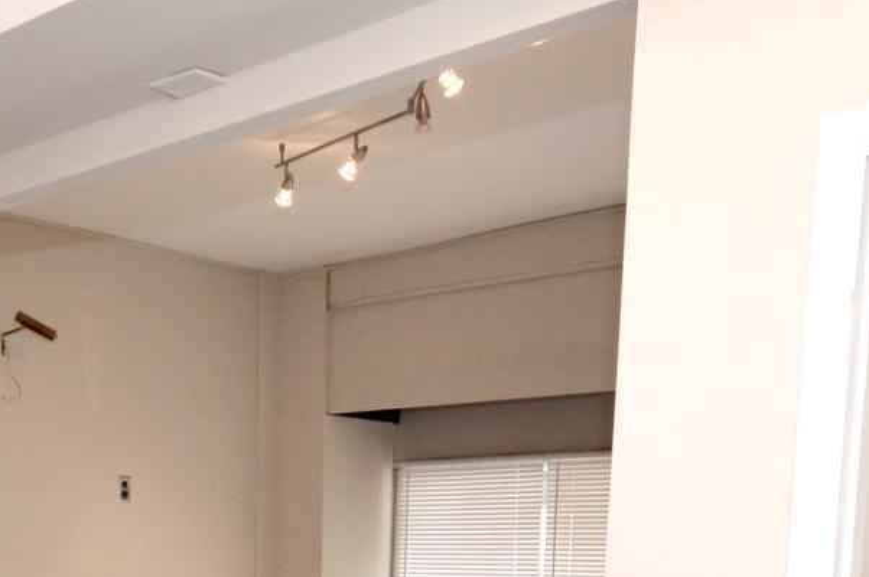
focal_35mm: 51
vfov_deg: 23.9
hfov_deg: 37.7
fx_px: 1230
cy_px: 700
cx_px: 196
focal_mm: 10
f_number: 4.5
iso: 400
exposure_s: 1/80
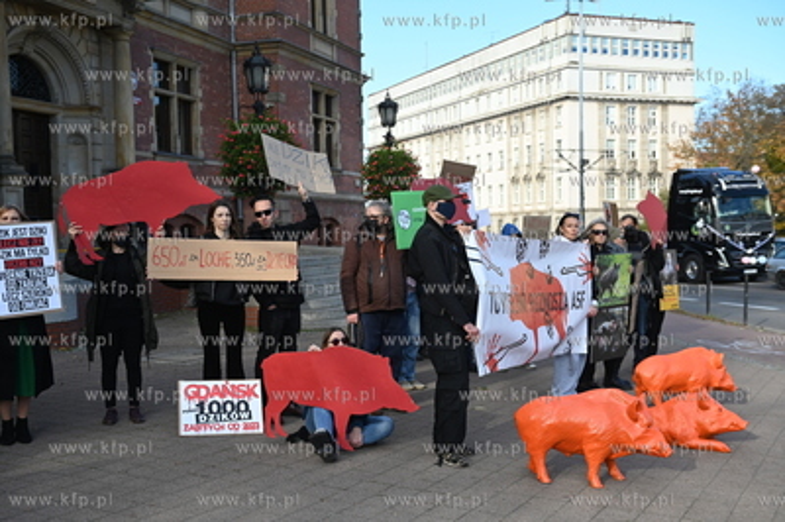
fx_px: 871
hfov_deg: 48.5
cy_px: 261
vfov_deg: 33.3
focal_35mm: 40
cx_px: 392
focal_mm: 40
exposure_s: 1/1250
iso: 400
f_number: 4
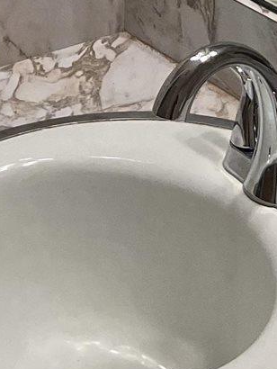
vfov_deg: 11.4
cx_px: 265
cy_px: -497
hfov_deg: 10.1
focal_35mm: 146
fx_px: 1556
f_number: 1.6
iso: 100
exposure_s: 1/120
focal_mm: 5.1
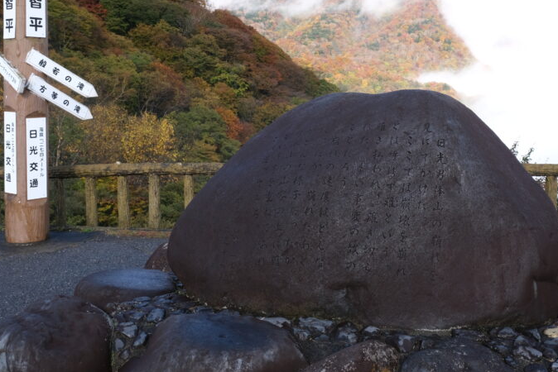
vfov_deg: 32.3
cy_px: 115
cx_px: 319
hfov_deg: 47.3
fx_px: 636
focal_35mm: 41
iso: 250
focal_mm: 18
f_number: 7.1
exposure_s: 1/180
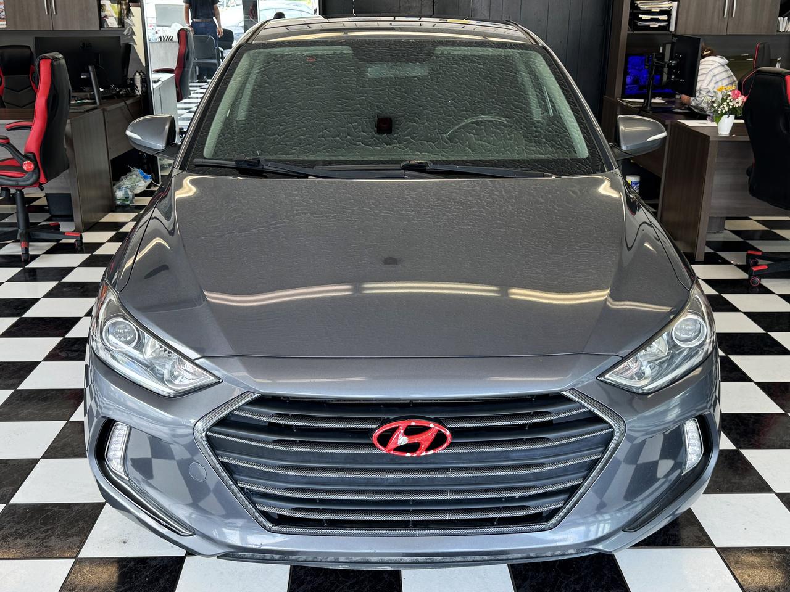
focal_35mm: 39
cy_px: 296
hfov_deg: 47.9
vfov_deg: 36.8
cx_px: 395
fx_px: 890
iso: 64
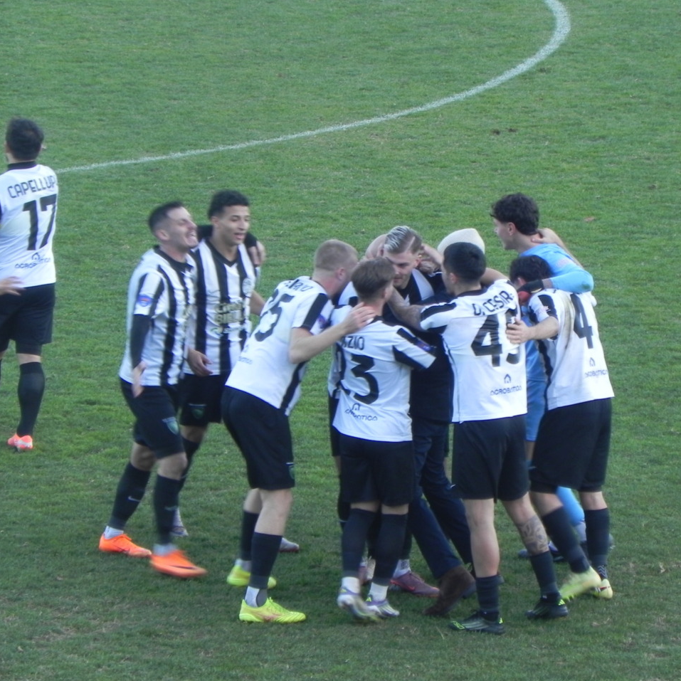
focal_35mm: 292
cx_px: 418
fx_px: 6499
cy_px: 341
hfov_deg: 6.0
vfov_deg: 6.0
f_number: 4.5
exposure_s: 1/56.6
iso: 160
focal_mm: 44
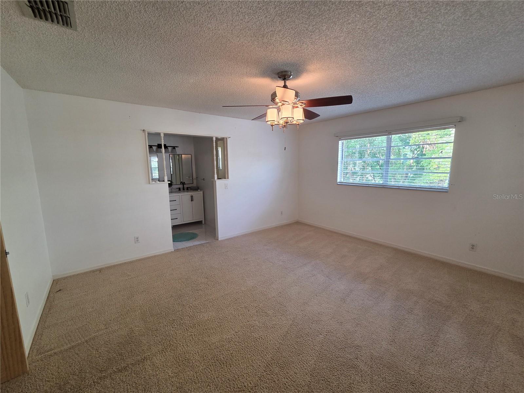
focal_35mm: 13
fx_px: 197
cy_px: 196
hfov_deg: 106.2
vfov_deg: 89.9
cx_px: 262
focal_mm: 2.2
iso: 200
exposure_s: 1/60
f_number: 2.2
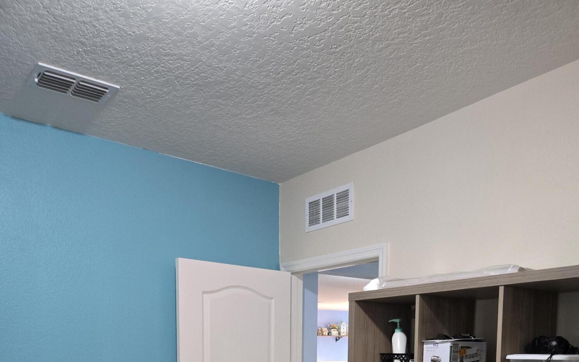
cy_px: 381
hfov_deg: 58.2
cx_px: 293
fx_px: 521
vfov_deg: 34.1
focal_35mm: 33
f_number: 1.8
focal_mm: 5.4
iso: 320
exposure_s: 1/48.1
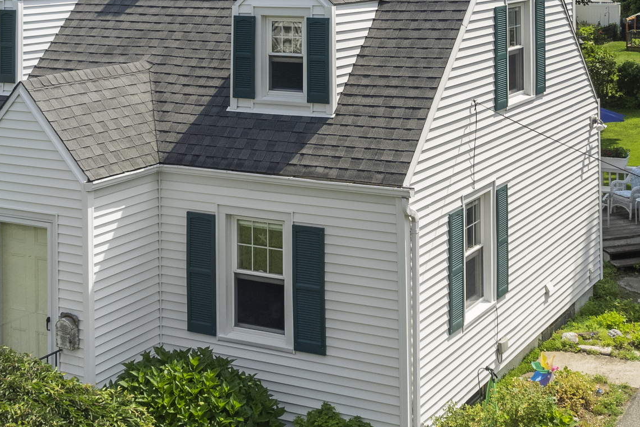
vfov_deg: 23.0
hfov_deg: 33.8
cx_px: 399
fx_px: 1049
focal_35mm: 59
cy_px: 193
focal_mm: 8.38
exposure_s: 1/1000
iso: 100
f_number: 2.8
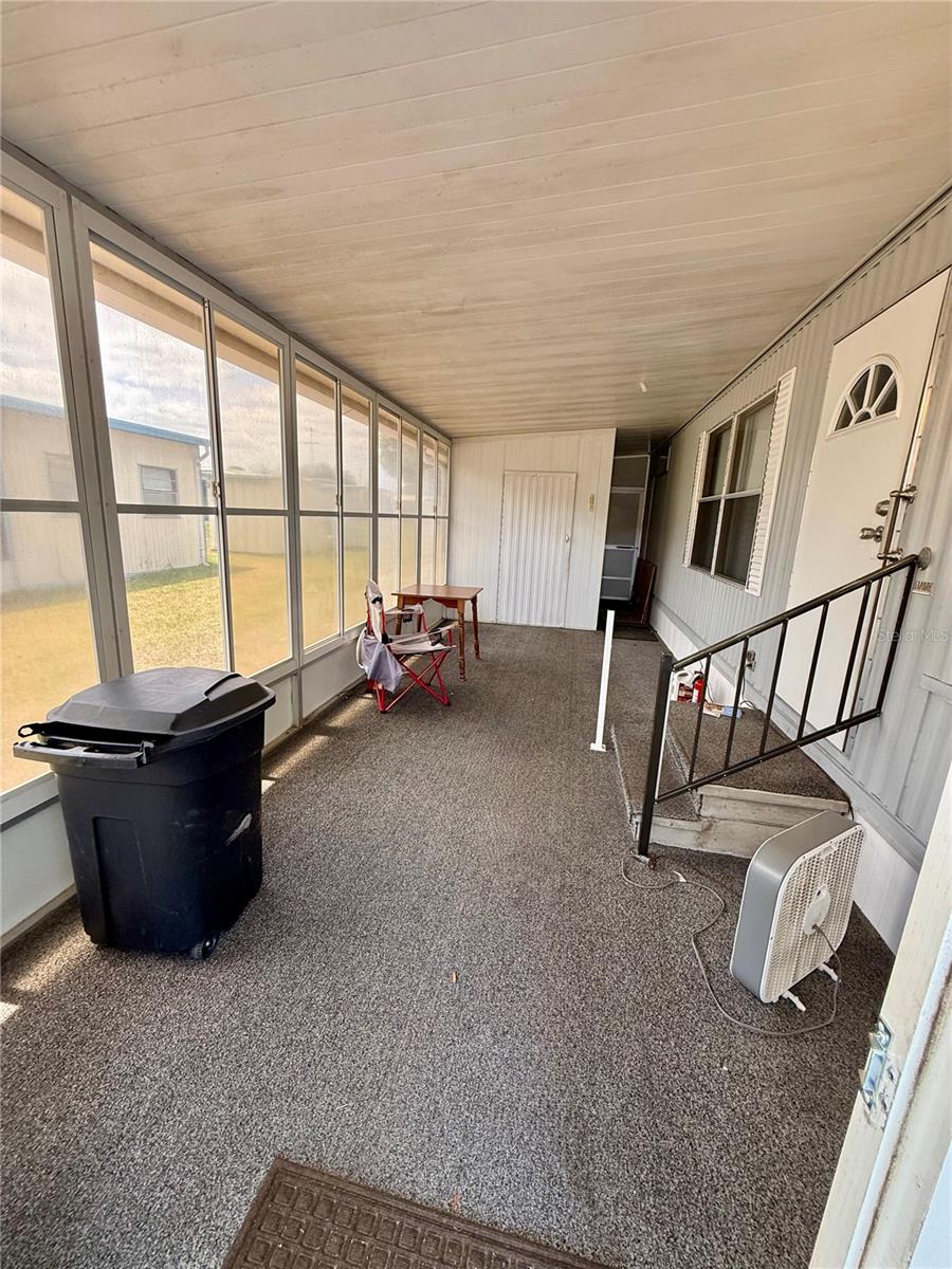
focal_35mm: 14
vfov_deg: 102.1
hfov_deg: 85.7
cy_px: 634
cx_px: 476
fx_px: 513
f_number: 2.2
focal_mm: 2.22
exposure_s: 1/99
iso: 125
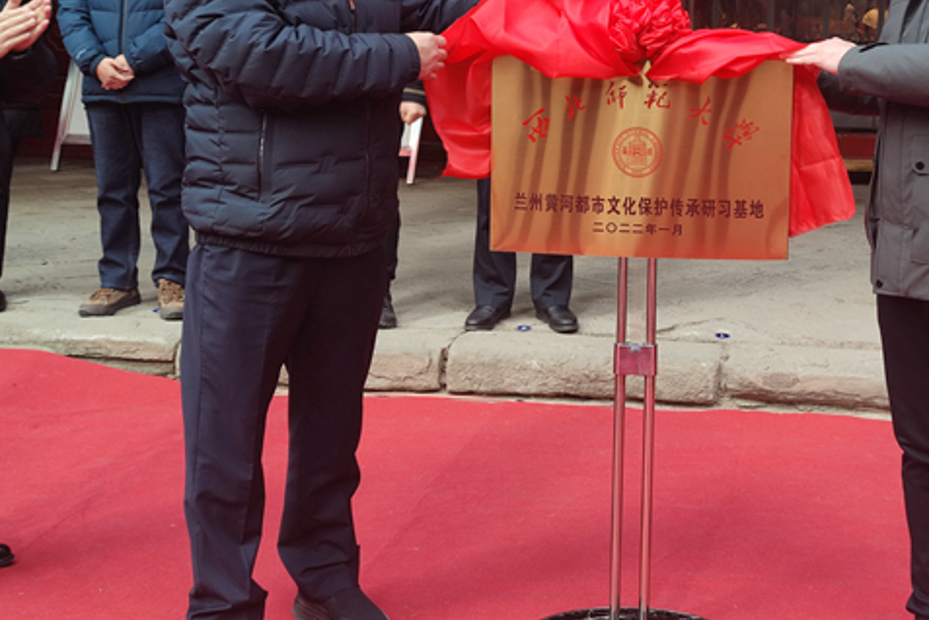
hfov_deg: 35.6
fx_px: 1419
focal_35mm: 55
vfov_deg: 24.2
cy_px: 120
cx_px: 666
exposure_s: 1/239
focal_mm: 6.72
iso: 50
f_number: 1.69
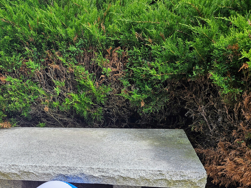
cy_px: 133
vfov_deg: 37.1
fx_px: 276
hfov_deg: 48.0
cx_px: 80
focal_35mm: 38
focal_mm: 5.4
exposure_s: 1/1126
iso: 25
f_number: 1.8
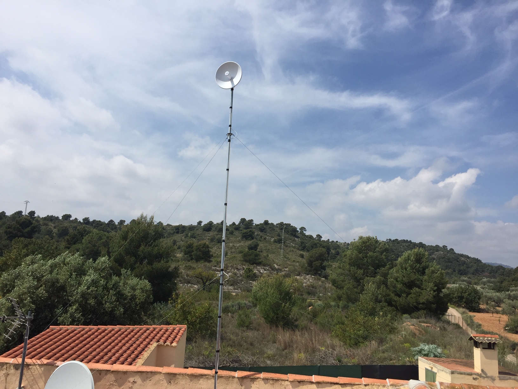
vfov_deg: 48.2
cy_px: 194
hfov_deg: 61.7
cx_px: 259
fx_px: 434
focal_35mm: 29
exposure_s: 1/3968
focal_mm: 4.15
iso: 32
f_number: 2.2
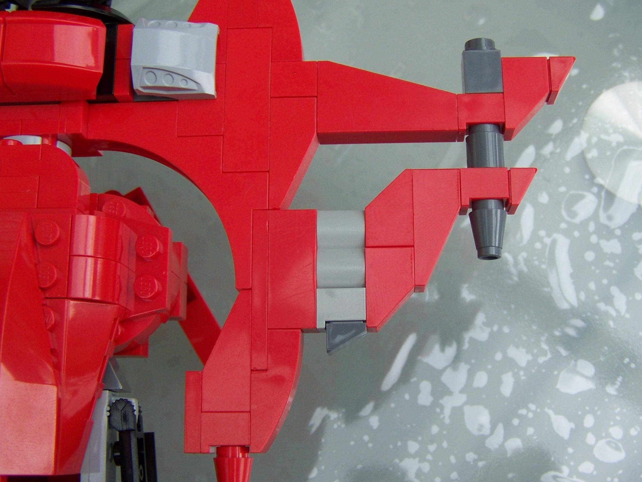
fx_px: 946
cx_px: 377
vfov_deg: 28.6
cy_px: 230
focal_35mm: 51
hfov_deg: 37.4
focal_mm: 6.3
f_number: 2.8
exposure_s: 1/320
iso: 64
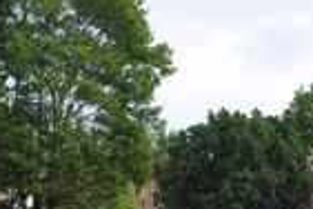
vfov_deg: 9.6
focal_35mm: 140
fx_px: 1217
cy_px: 270
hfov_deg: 14.6
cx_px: 246
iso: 200
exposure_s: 1/200
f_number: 8
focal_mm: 28
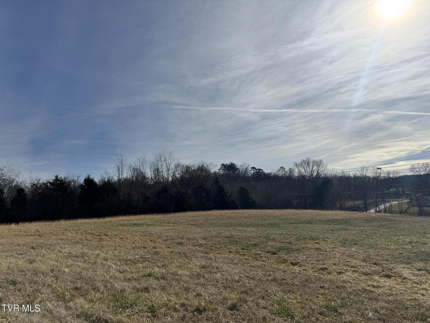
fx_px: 298
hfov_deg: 71.6
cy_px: 162
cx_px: 215
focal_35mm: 24
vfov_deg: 56.8
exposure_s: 1/15152
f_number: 1.78
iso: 64
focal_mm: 6.76
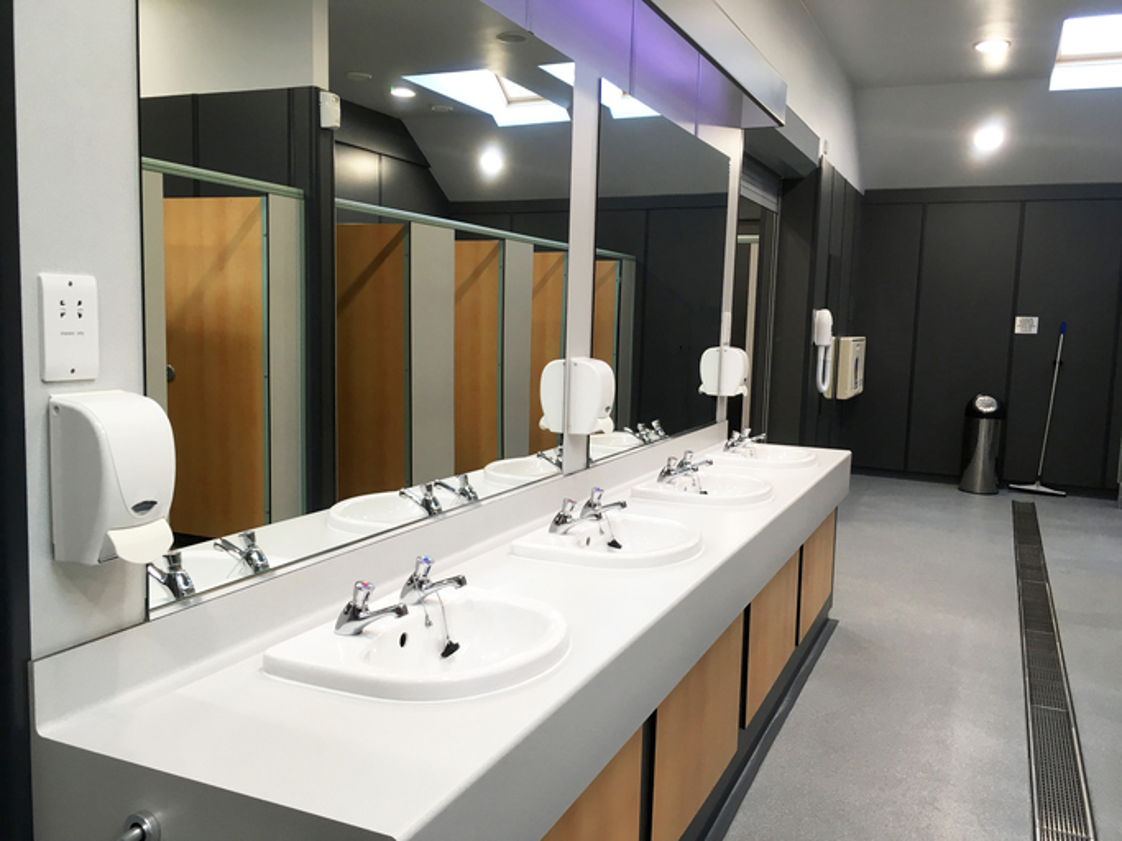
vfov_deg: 48.2
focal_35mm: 29
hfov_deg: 61.7
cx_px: 561
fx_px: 940
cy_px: 420
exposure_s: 1/33
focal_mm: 4.15
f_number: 2.2
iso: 25
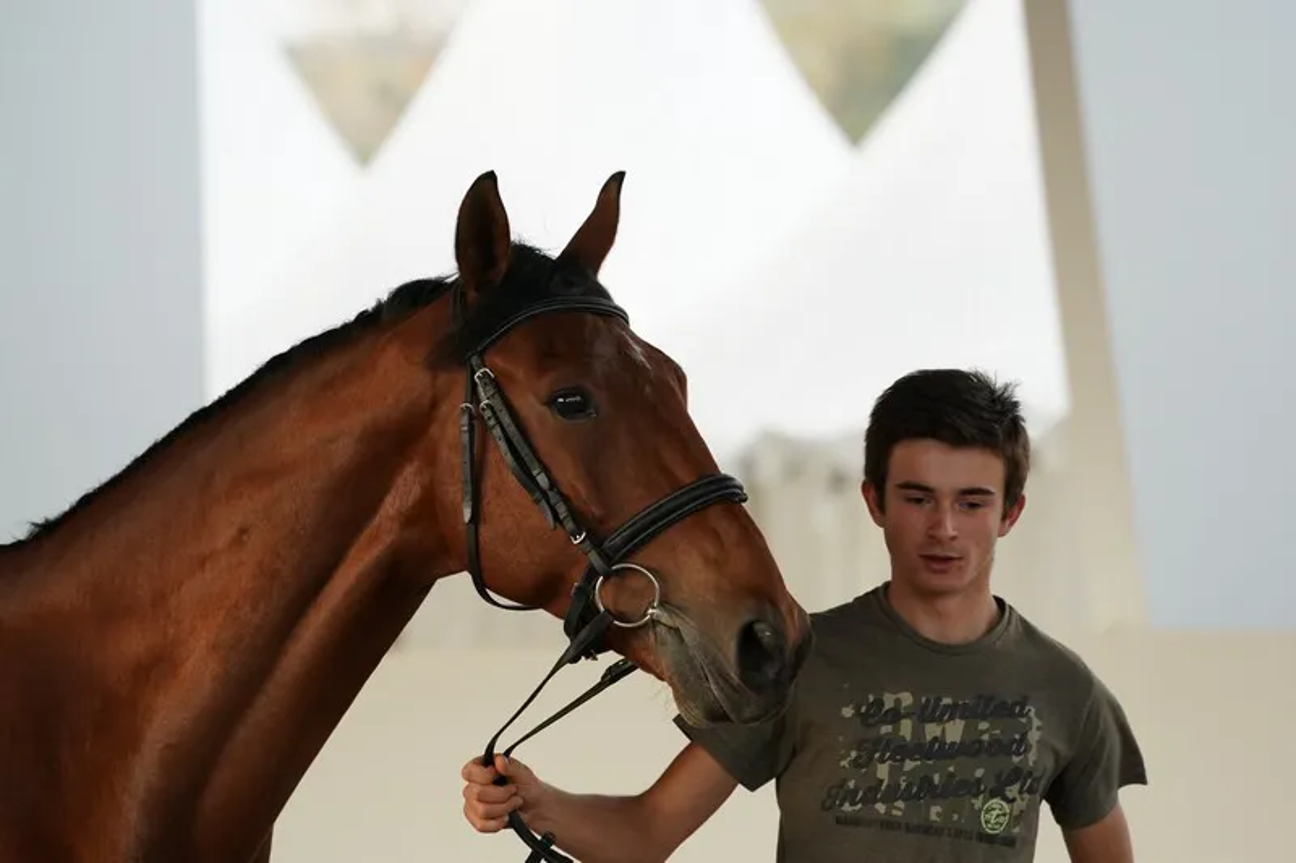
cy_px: 432
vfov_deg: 5.1
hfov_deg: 7.7
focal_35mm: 268
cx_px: 648
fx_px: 9645
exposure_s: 1/2500
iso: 4000
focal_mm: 268
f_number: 5.6
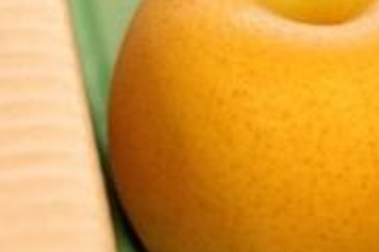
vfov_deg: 5.1
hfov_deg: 7.5
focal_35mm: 268
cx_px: 656
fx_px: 2819
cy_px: 74
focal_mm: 50
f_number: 4
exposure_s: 1/100
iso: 800
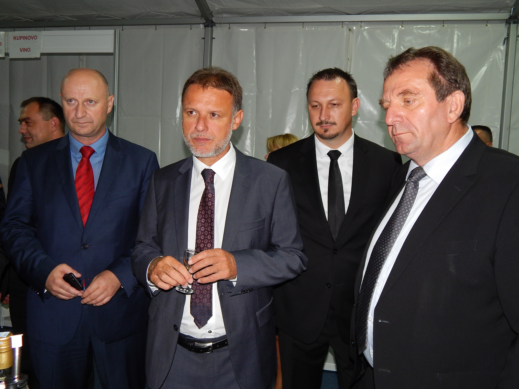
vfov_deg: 45.4
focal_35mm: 31
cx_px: 260
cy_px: 194
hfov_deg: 58.4
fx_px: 465
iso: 200
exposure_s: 1/30
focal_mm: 5.6
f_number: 3.2
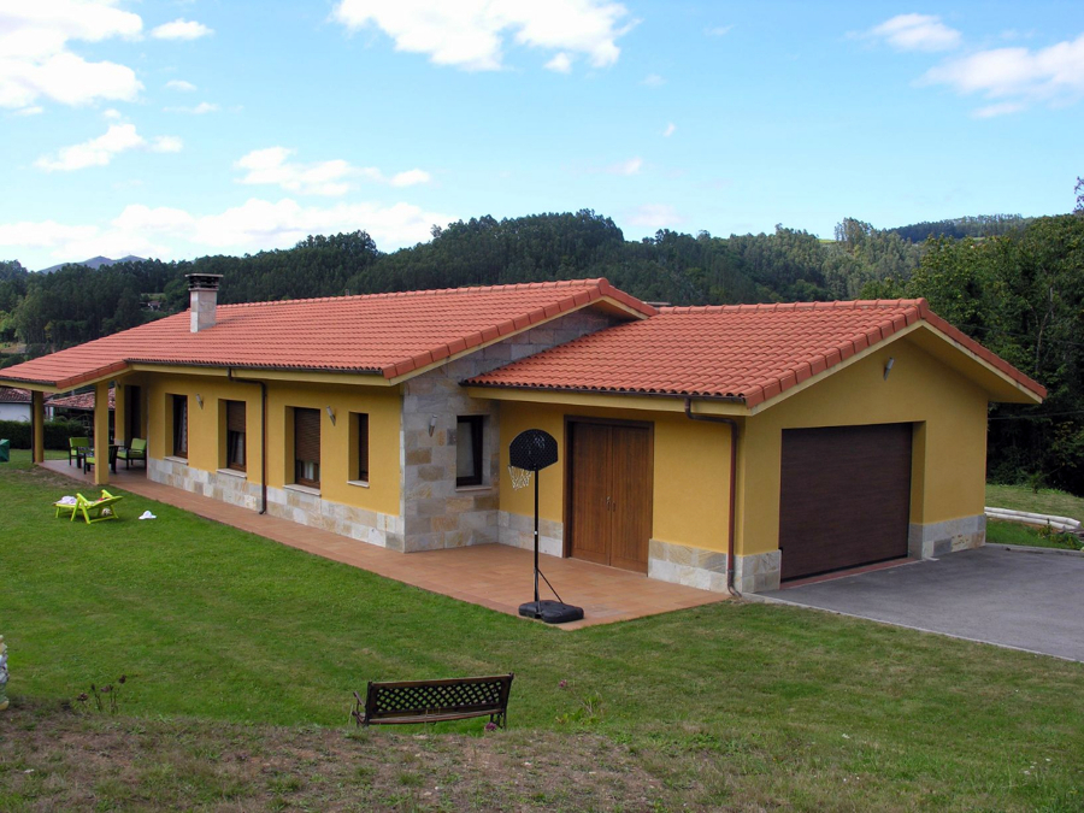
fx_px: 1096
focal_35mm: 35
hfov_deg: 52.6
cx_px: 542
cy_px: 406
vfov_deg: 40.7
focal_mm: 8.9
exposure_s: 1/166
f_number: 5
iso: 50
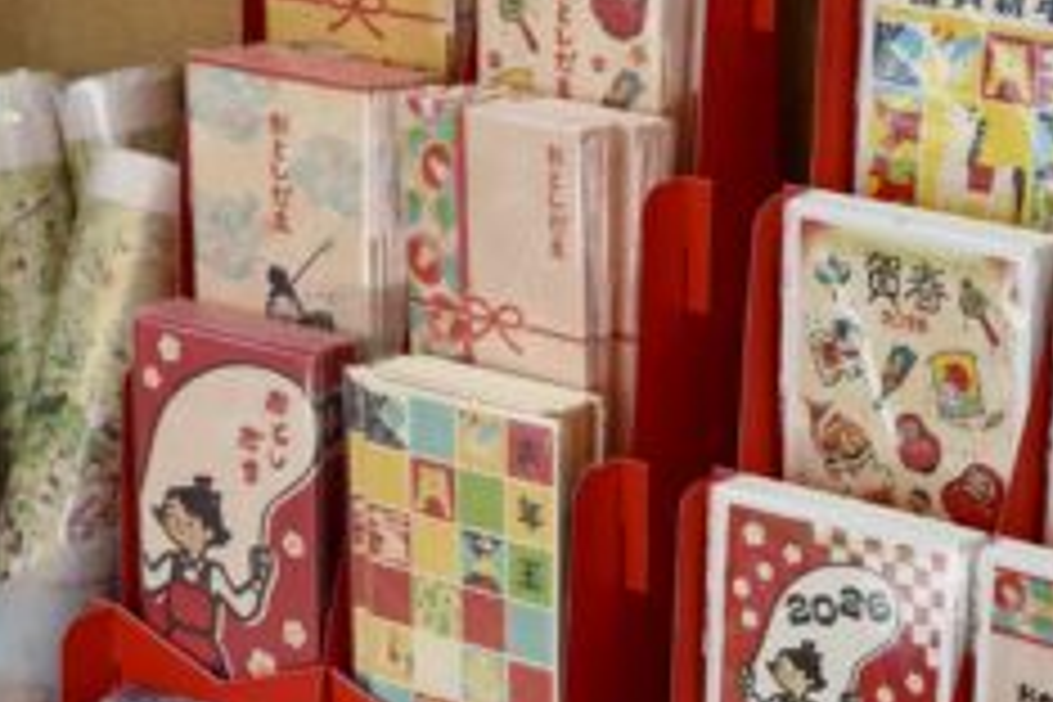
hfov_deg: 15.0
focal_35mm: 137
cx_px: 554
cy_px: 380
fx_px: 4007
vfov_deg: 10.0
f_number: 4
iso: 320
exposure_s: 1/160
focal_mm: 50
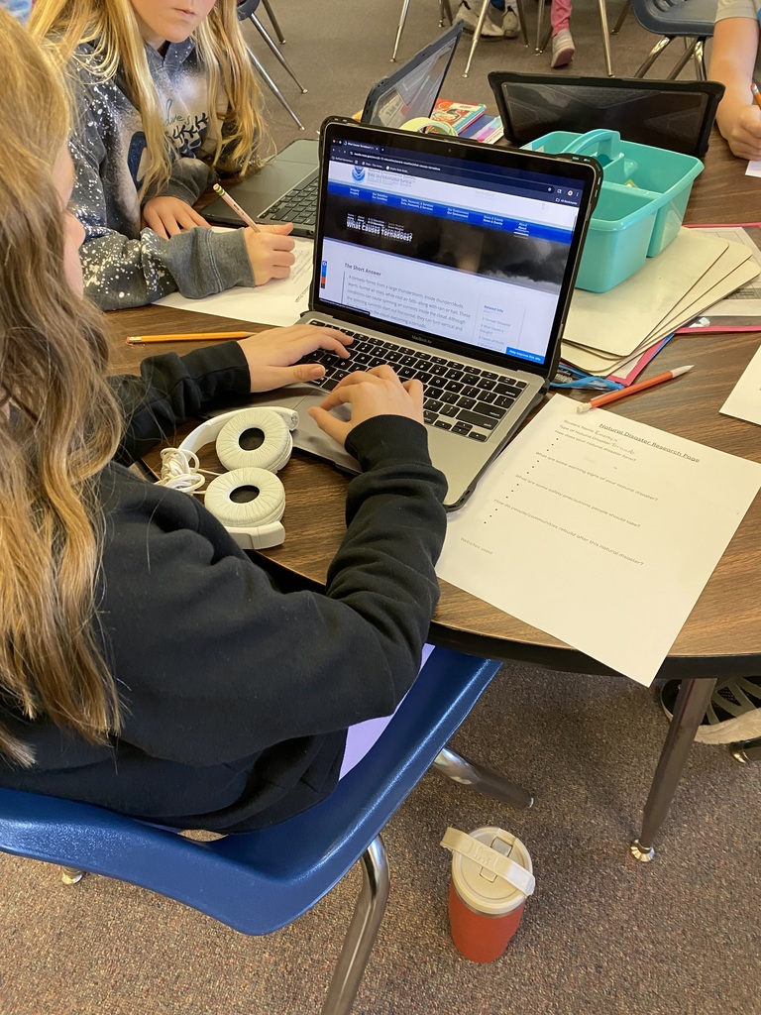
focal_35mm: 26
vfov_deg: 67.3
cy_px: 508
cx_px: 380
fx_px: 762
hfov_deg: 53.1
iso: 200
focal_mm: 4.25
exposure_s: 1/60
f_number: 1.8
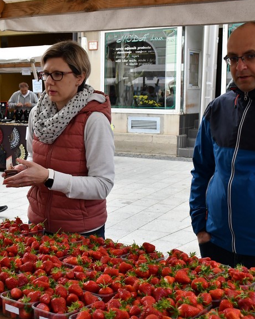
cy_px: 149
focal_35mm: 57
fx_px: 537
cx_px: 53
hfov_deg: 26.2
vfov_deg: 33.0
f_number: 5.6
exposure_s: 1/250
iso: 360
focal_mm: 23
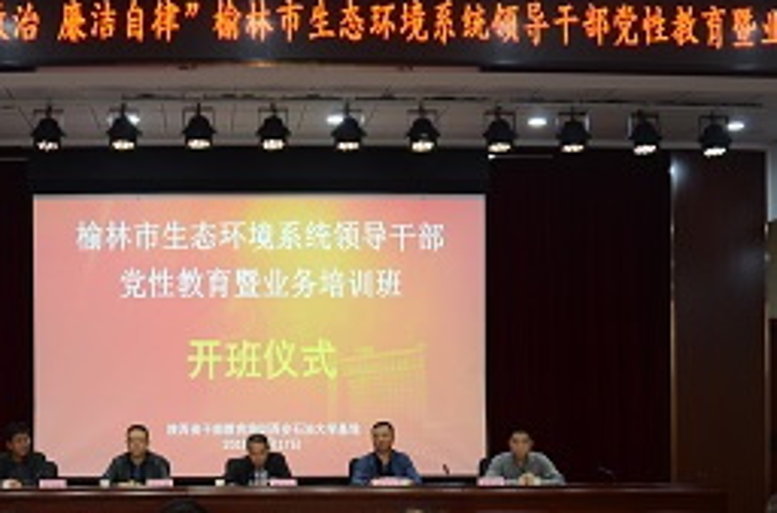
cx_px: 243
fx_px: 1248
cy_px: 510
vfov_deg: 22.4
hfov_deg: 34.2
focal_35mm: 58
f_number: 4
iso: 500
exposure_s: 1/60
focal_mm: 18
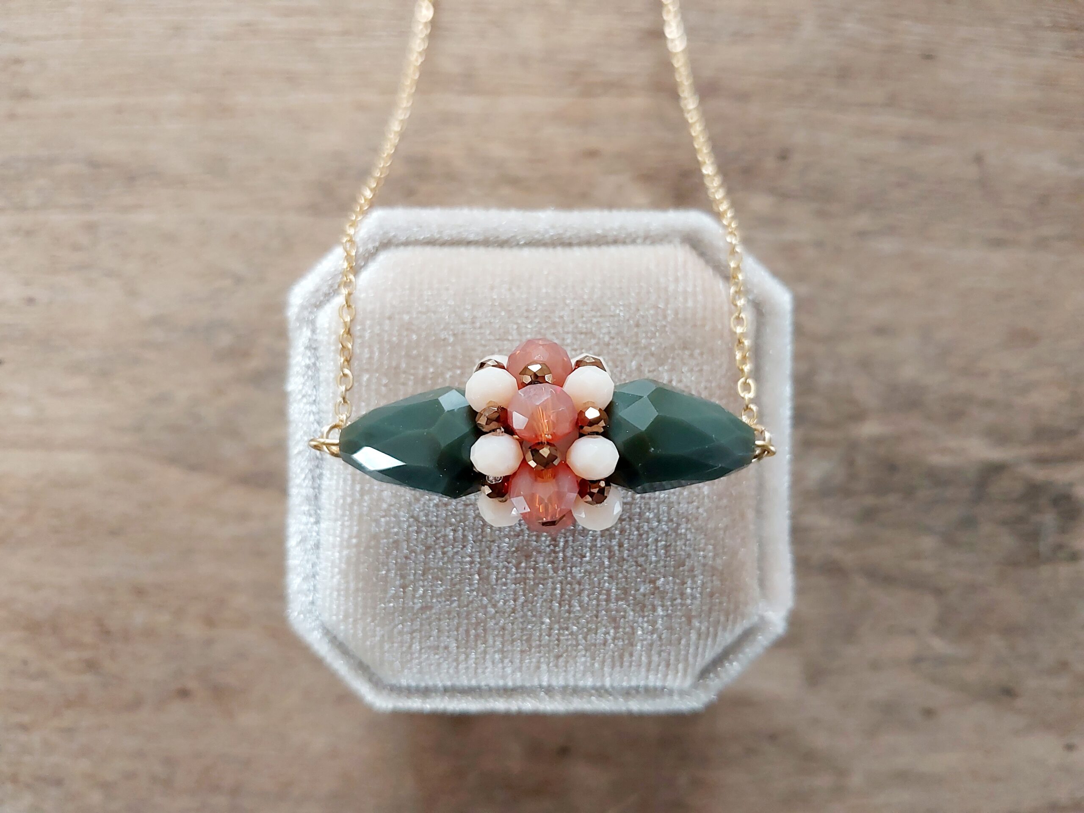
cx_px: 542
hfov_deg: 60.0
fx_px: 939
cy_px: 406
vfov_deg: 46.8
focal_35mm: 30
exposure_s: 1/50
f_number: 1.8
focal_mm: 4.6
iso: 320
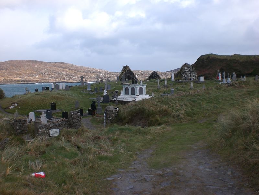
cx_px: 130
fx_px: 284
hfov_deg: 49.0
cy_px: 98
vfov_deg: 37.7
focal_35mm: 38
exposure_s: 1/250
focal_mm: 6.3
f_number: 4.4
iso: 50
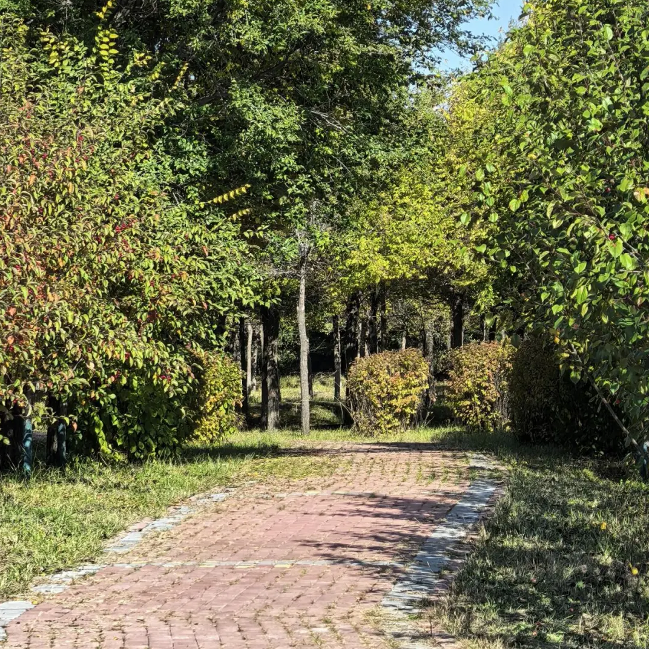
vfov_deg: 10.2
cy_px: 229
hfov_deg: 10.2
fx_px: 3627
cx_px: 324
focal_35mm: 171
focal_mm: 15
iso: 50
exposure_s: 1/1163
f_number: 2.1
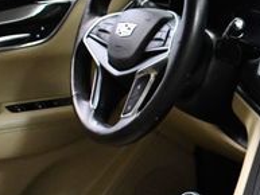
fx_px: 864
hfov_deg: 15.9
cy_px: 130
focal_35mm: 115
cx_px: 372
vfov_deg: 12.9
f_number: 3.5
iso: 3200
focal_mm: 18
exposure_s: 1/125
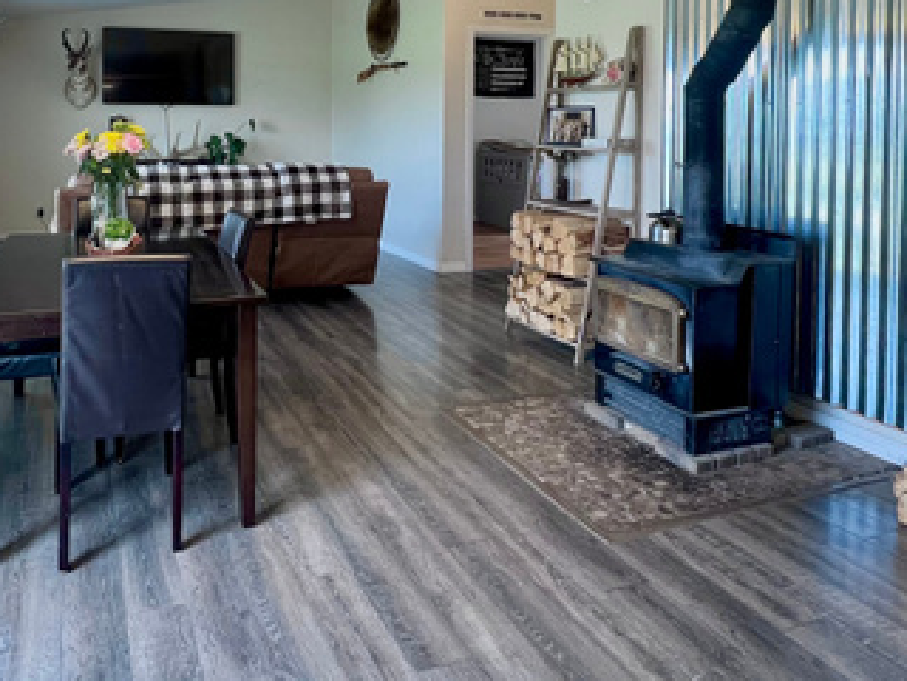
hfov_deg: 66.0
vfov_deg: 49.8
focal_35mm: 26
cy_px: 133
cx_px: 326
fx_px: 681
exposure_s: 1/120
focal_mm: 1.57
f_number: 1.8
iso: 125
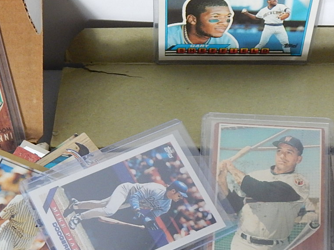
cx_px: 165
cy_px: 210
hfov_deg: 21.8
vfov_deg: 16.3
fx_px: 868
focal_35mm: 90
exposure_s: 1/20
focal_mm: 7.7
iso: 400
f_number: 3.6
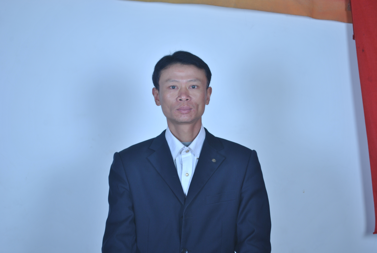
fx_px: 865
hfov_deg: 24.6
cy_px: 126
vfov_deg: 16.6
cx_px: 188
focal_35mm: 82
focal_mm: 55
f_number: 6.3
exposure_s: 1/100
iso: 100
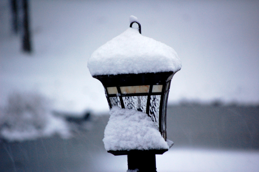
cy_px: 86
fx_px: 1617
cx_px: 130
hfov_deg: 9.2
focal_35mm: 225
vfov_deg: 6.1
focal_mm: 150
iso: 800
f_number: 5.3
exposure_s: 1/20
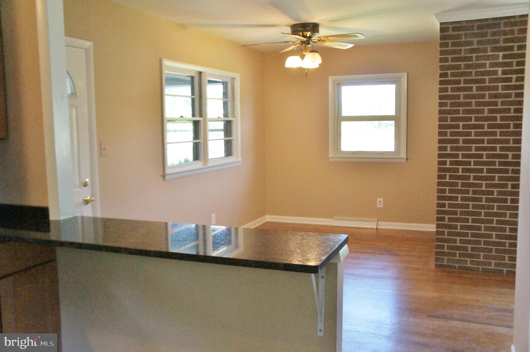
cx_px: 265
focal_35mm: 33
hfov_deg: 57.3
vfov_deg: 39.9
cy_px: 176
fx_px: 485
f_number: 4
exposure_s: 1/250
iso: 1600
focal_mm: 22
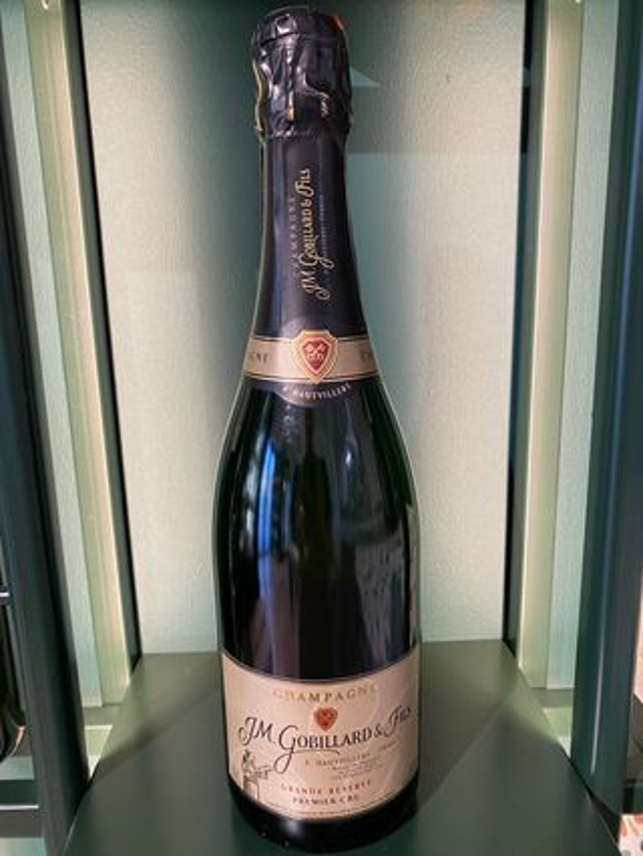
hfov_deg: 53.1
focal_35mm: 26
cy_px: 428
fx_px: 643
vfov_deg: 67.3
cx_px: 322
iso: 100
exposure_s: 1/50
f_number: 1.8
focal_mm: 4.25
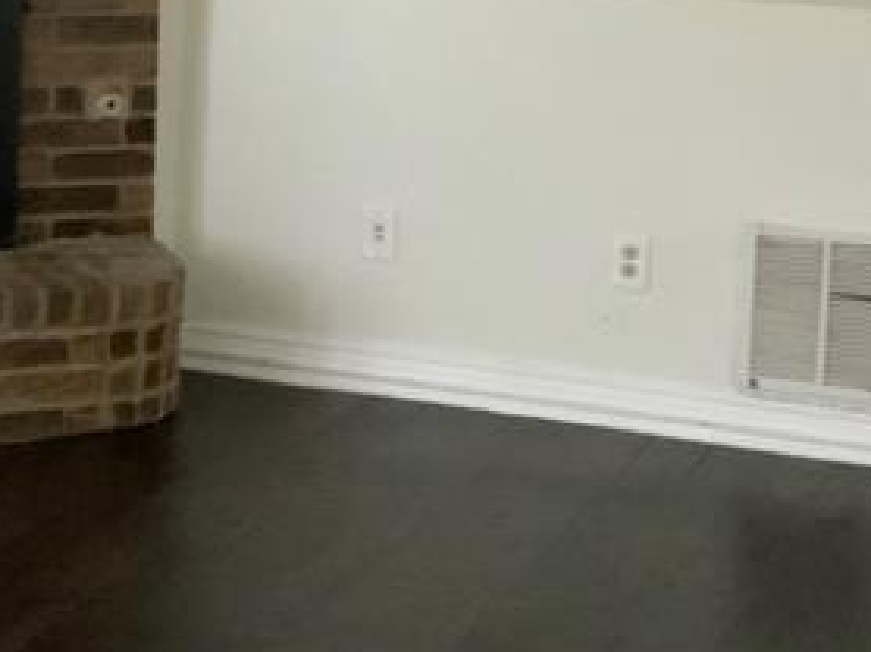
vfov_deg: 13.7
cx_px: 188
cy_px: 85
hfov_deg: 18.2
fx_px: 2690
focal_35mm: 107
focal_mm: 3
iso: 500
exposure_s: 1/30
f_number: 1.8
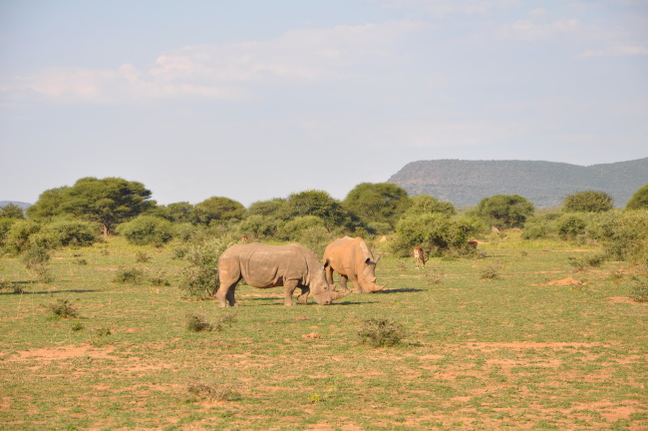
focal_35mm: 158
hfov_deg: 13.1
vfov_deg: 8.7
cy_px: 216
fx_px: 2832
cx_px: 324
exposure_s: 1/320
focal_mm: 105
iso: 200
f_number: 9
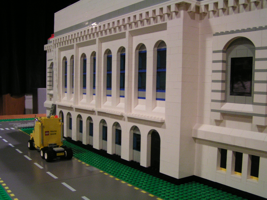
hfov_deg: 49.0
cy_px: 100
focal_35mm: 38
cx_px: 134
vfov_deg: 37.7
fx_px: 293
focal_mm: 5.8
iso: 200
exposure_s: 1/15
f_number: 2.8
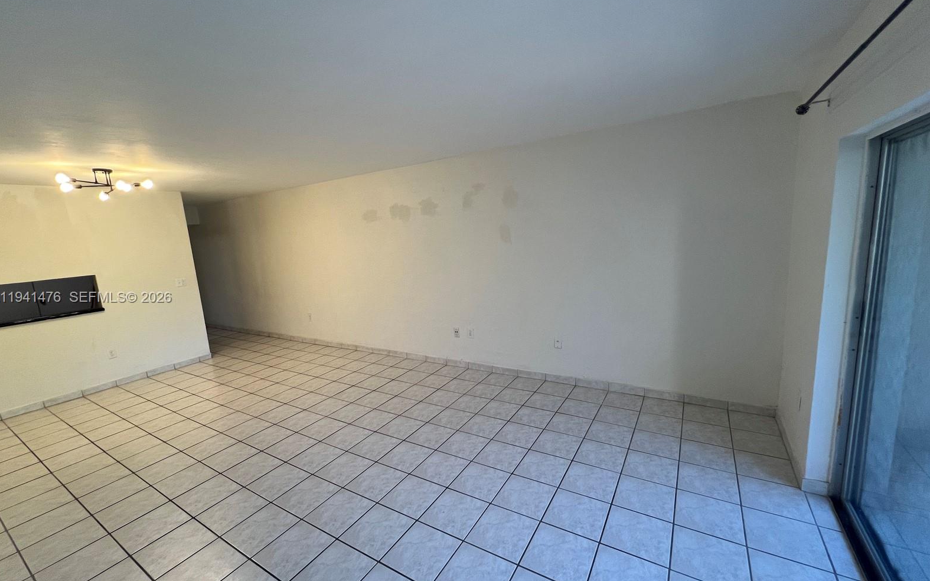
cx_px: 460
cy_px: 298
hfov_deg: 105.3
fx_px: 355
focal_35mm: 14
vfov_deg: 78.6
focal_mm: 1.57
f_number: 1.8
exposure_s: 1/120
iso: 100
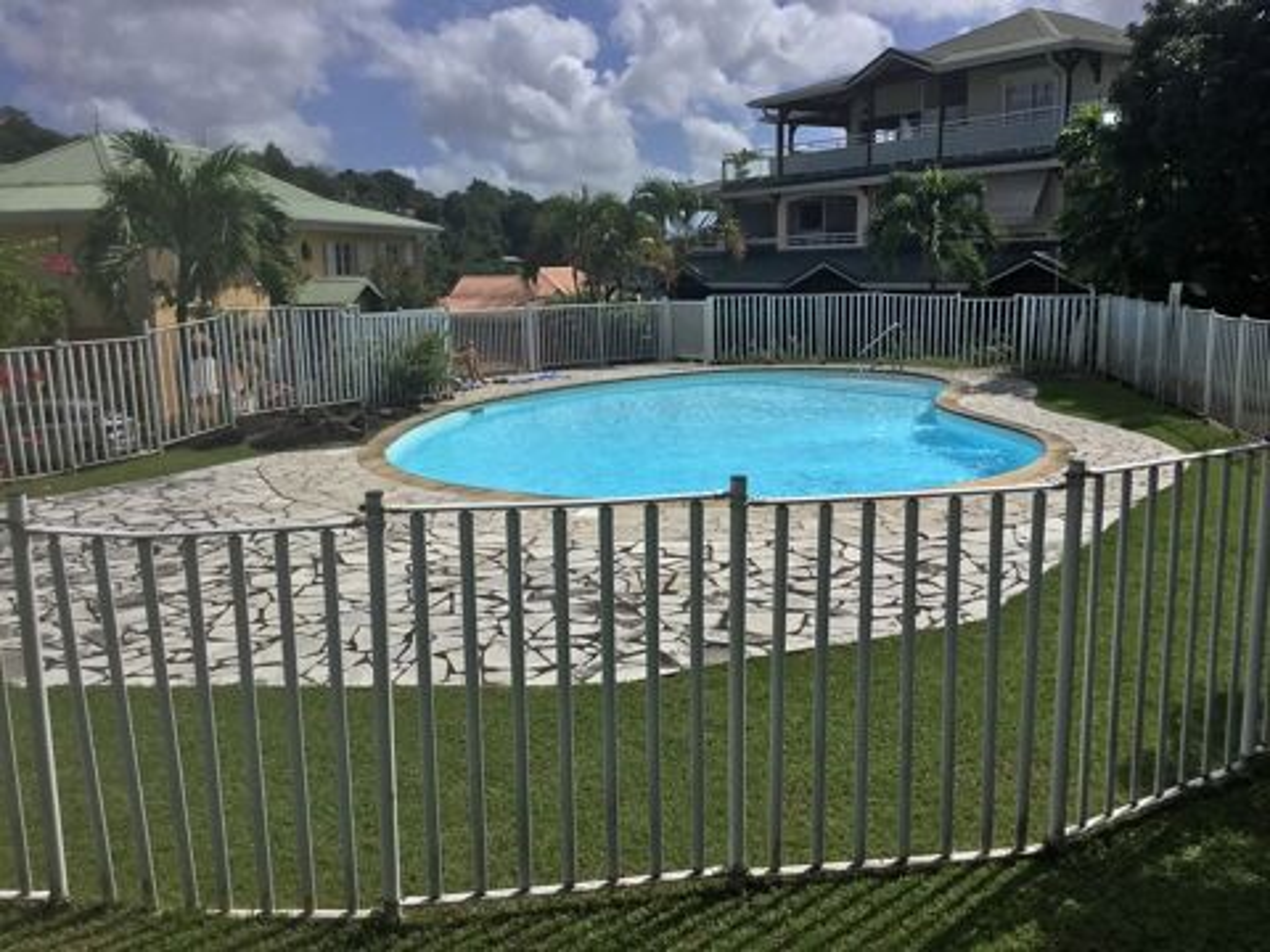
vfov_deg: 45.4
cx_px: 635
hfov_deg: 58.4
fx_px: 1137
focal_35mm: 31
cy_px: 476
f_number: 2.4
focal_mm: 3.3
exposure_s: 1/3401
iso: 25
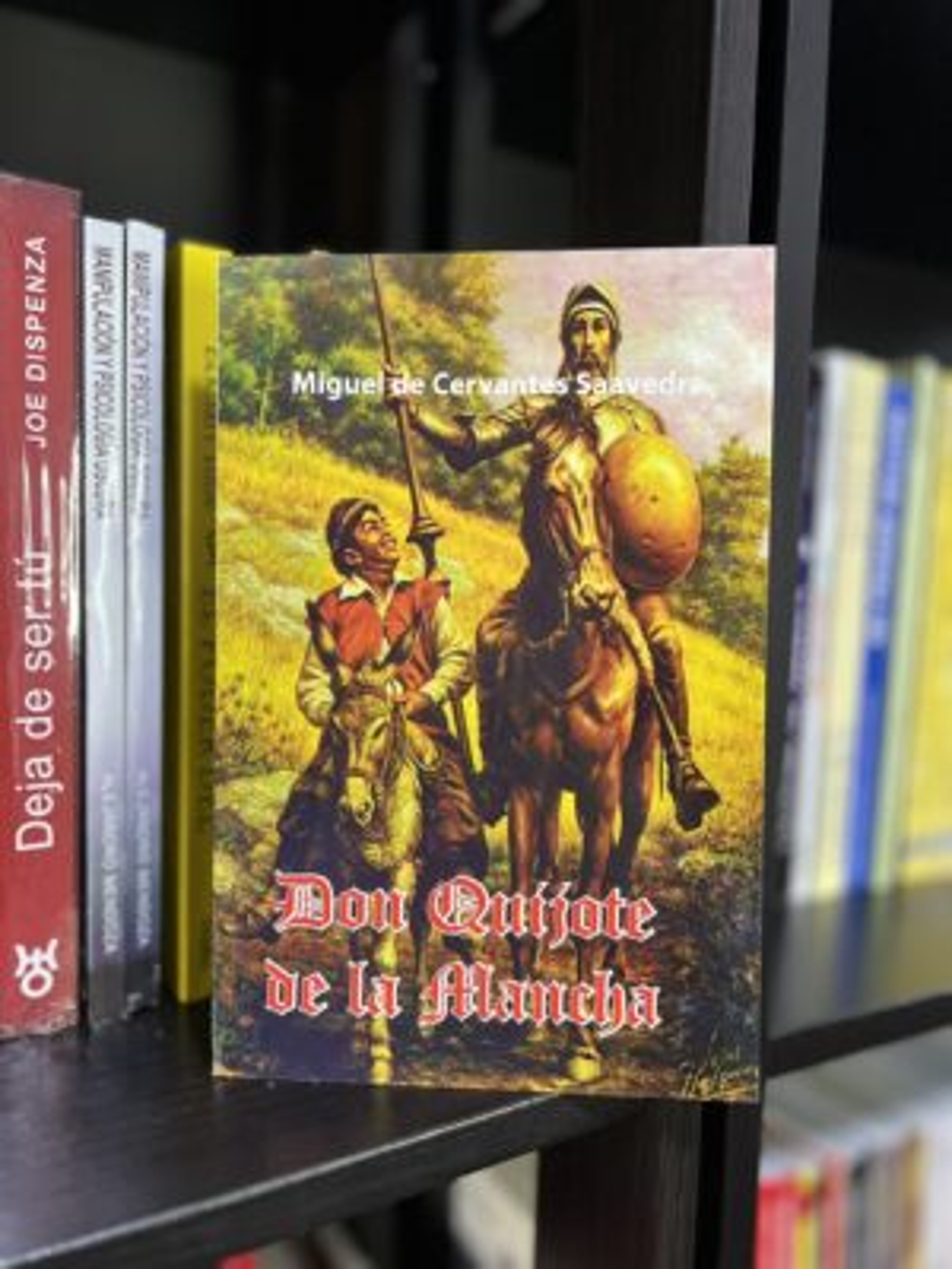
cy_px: 634
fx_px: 953
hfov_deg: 53.1
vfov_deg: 67.3
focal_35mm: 26
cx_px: 476
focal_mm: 5.7
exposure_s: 1/60
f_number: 1.5
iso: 320
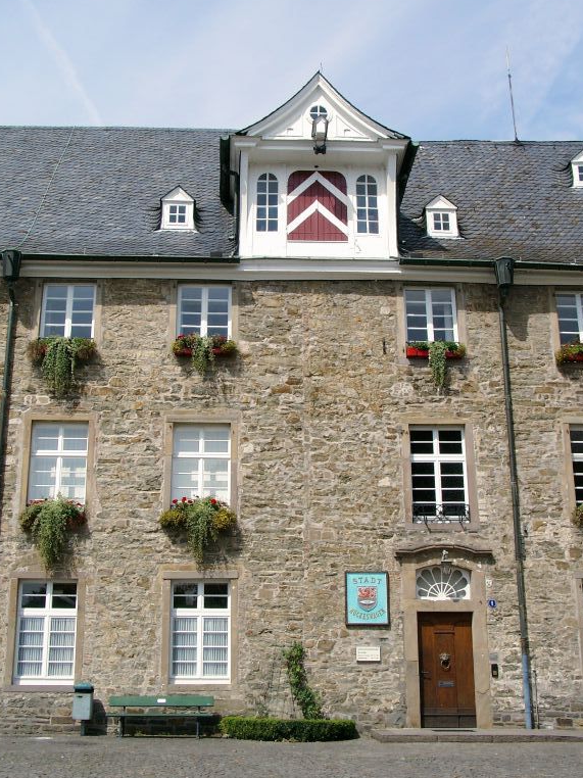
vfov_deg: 44.8
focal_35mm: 42
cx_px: 281
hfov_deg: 34.3
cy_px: 377
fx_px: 944
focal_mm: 8.4
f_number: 5.6
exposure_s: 1/579
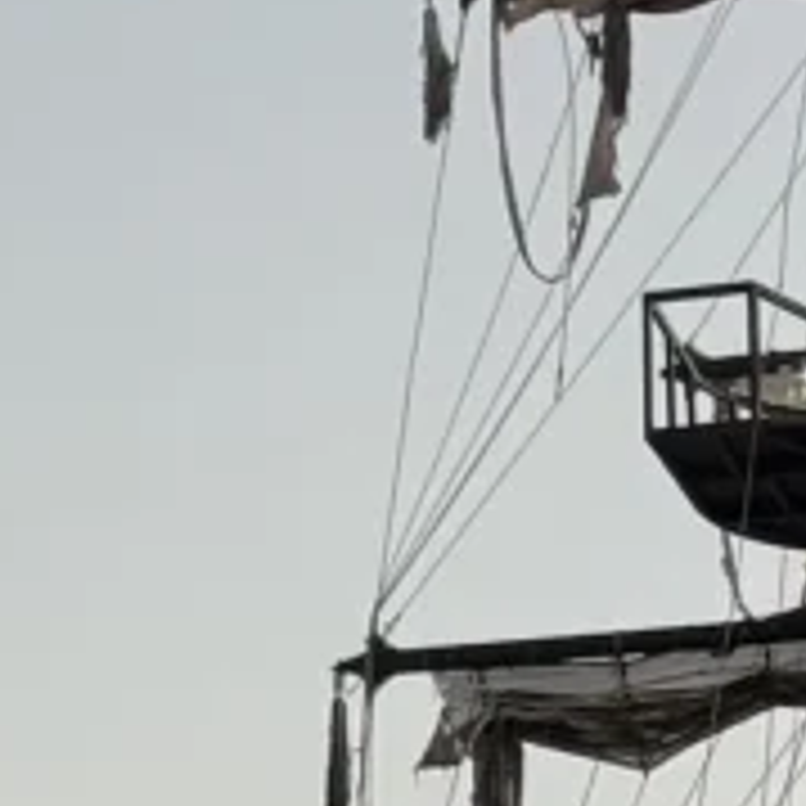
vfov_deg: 5.0
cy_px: 1950
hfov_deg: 5.1
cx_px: -257
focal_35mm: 342
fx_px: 9009
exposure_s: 1/101
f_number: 1.78
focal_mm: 6.76
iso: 64
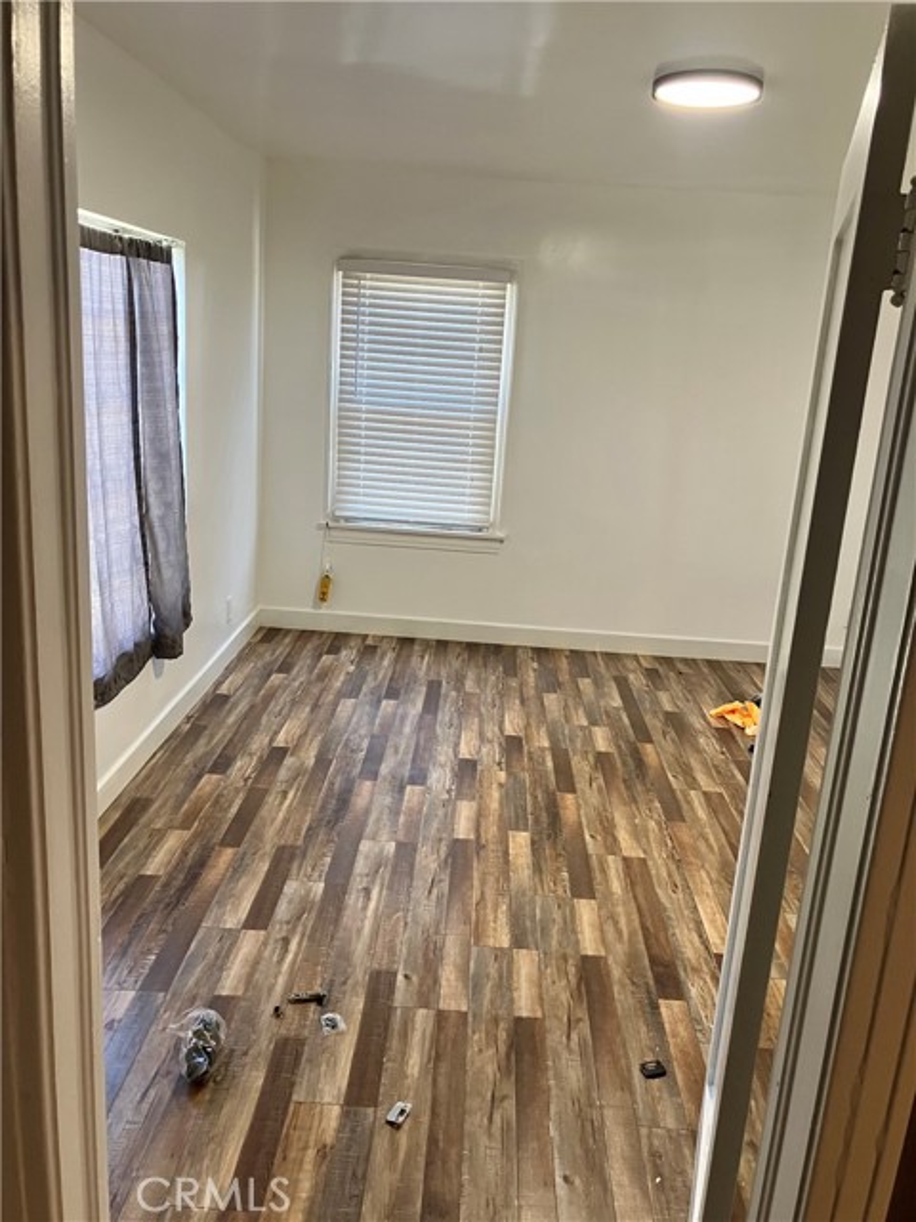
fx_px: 988
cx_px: 458
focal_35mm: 28
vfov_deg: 63.4
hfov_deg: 49.7
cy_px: 611
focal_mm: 3.99
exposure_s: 1/60
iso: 125
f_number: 1.8
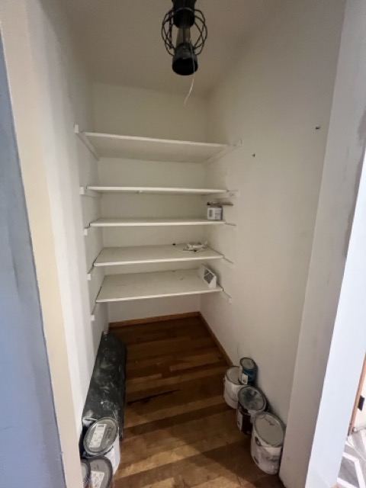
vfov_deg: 106.2
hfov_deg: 89.9
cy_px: 244
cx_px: 183
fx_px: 183
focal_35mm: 13
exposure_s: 1/40
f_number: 1.8
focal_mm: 1.57
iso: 800
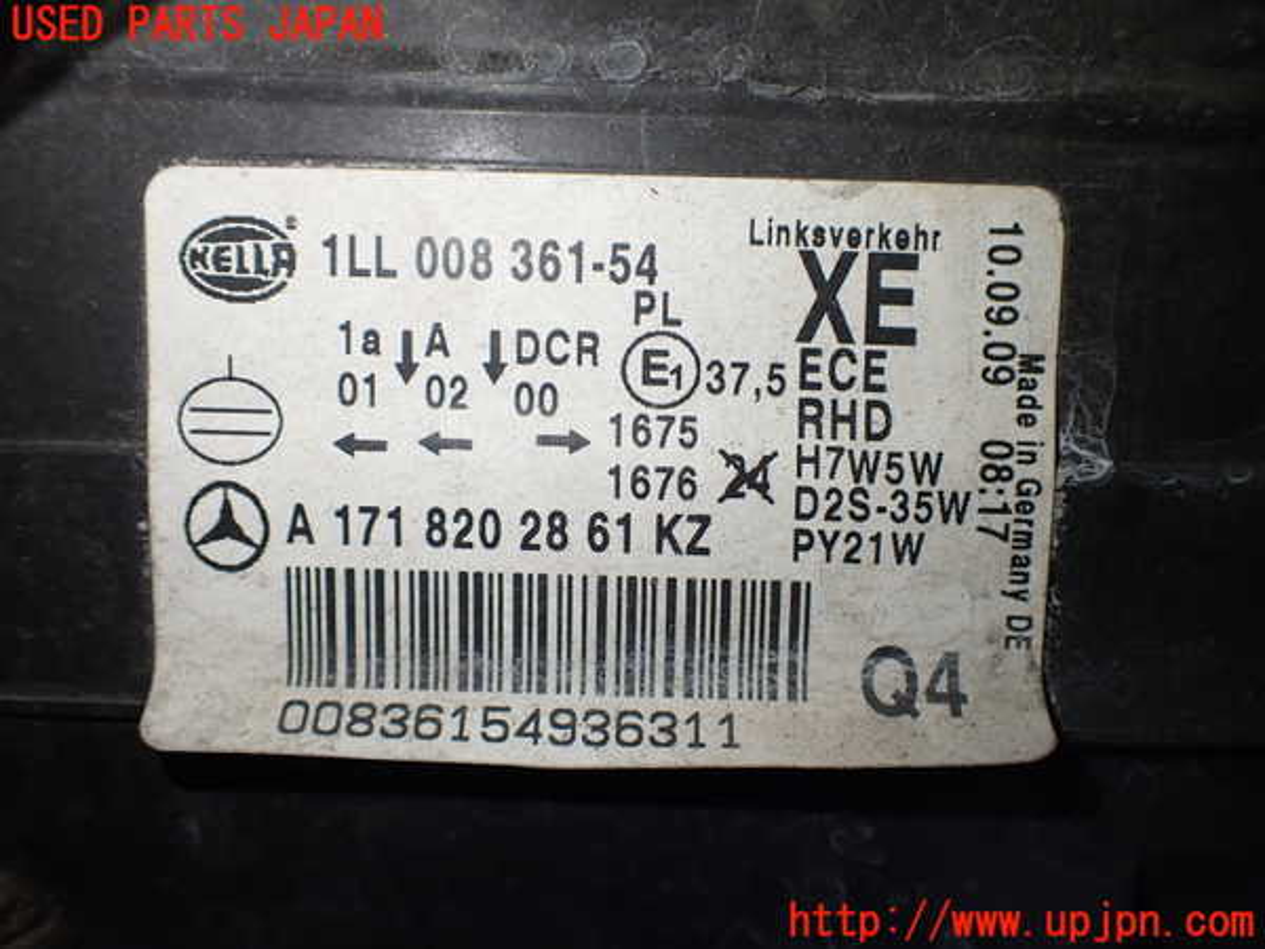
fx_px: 1096
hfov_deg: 60.0
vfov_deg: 46.8
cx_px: 632
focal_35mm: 30
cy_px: 474
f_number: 2.3
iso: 160
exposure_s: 1/125
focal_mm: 5.4
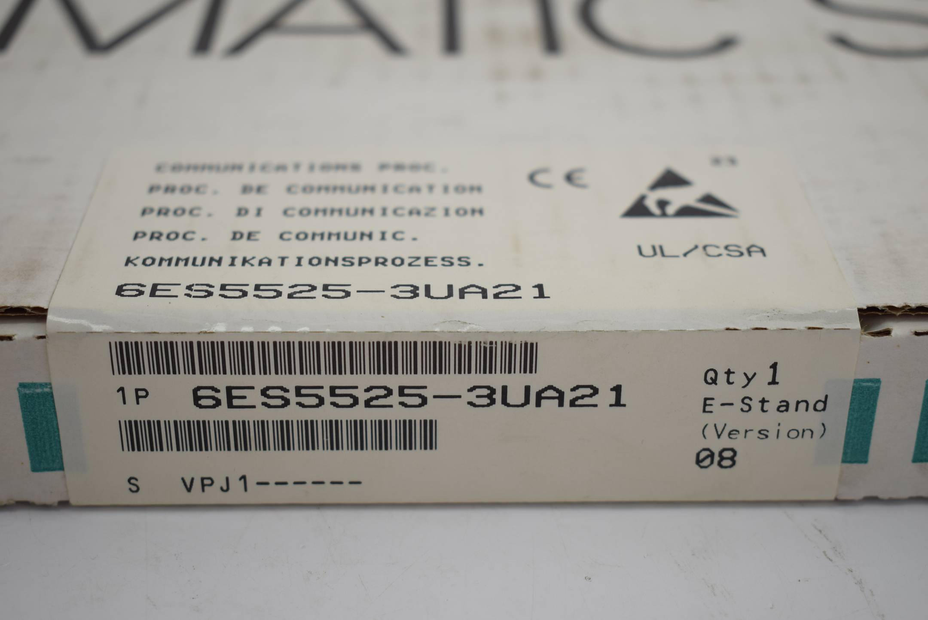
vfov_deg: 22.7
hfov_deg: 33.4
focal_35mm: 60
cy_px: 310
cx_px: 464
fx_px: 1548
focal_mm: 40
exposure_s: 1/60
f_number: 5
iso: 125
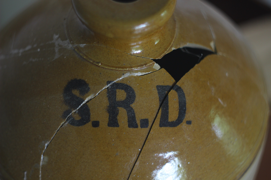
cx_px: 136
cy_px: 90
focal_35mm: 93
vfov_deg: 14.7
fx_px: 700
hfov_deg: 21.9
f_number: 2
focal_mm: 58
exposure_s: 1/25
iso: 100
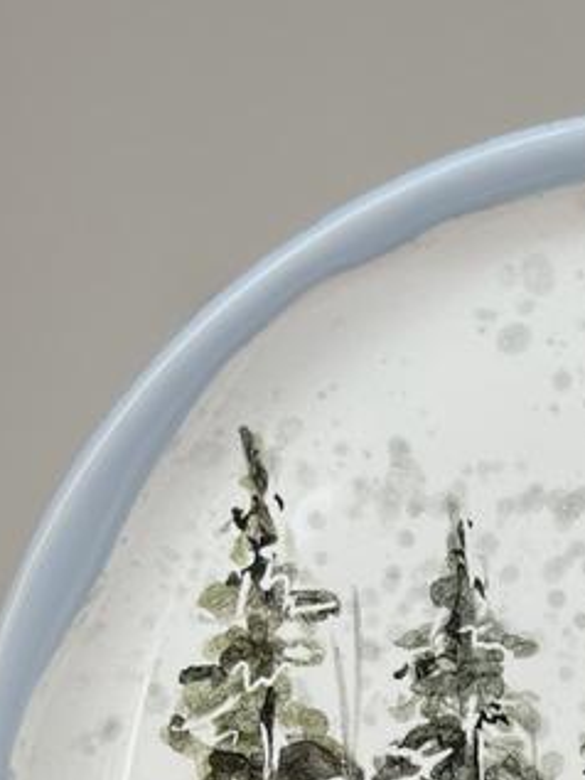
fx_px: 3490
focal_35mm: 155
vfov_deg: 12.5
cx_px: 819
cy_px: 883
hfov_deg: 9.4
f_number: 1.78
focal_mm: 6.86
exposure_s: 1/178
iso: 64
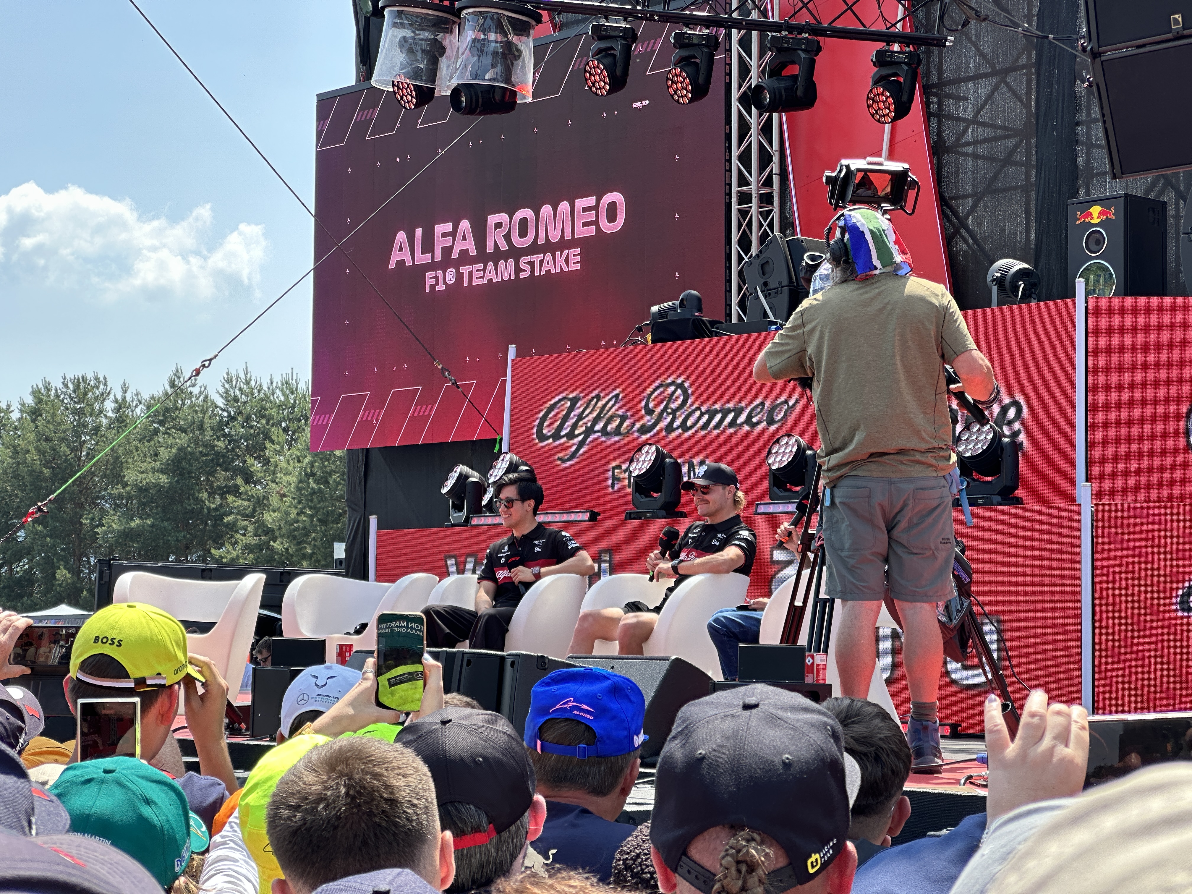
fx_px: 2651
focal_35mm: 77
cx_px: 596
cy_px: 447
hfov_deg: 25.3
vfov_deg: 19.1
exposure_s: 1/231
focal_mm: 9
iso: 32
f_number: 2.8
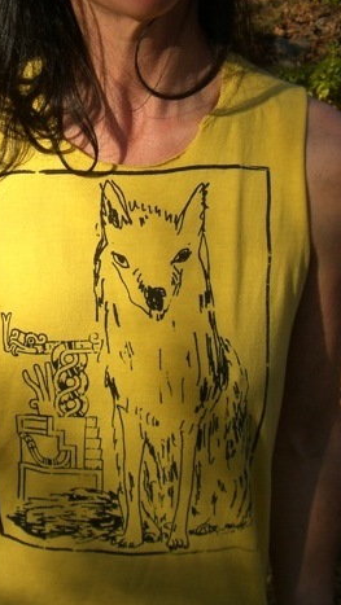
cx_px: 142
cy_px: 198
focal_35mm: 62
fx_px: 996
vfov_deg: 33.5
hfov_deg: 19.4
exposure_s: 1/320
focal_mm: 6.2
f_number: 4.3
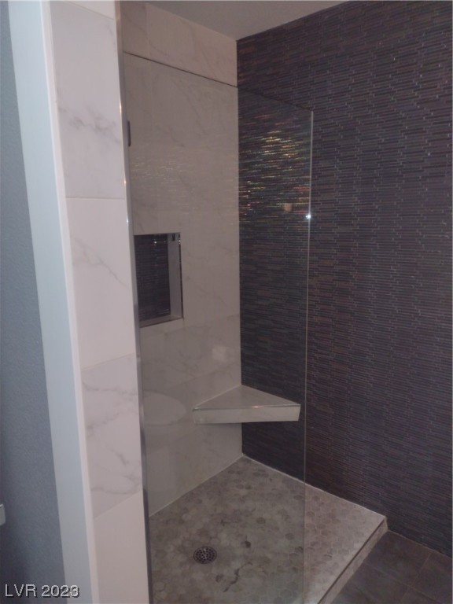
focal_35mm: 27
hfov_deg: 51.4
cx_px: 226
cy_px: 302
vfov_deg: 65.3
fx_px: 471
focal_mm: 4.71
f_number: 1.7
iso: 134
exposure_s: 1/60
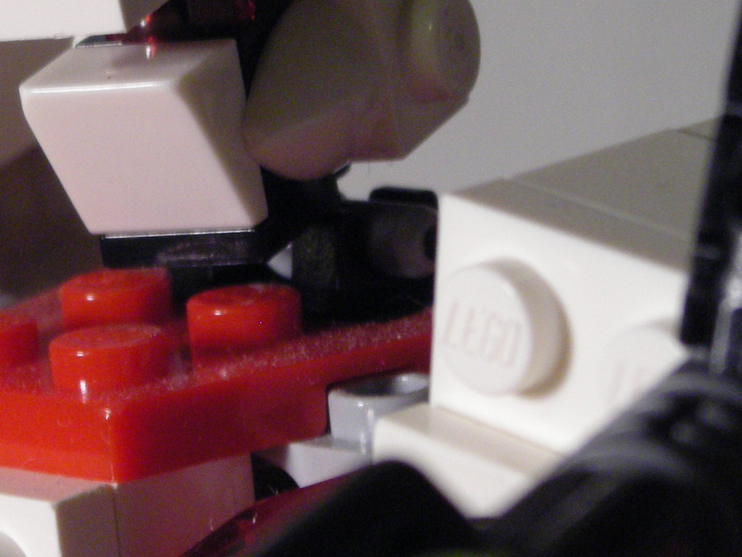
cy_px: 15
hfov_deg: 8.6
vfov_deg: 6.4
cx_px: 234
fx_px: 4930
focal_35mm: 230
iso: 265
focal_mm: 19.2
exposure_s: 1/8
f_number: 5.3
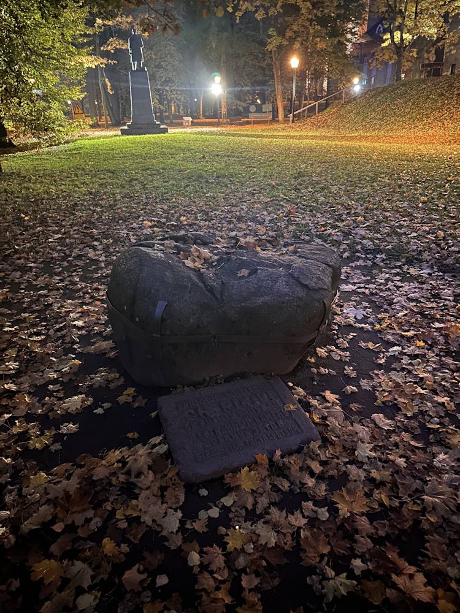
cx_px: 230
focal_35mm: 24
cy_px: 306
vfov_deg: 71.6
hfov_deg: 56.8
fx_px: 425
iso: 2000
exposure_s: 1/5
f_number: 1.78
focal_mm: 6.86
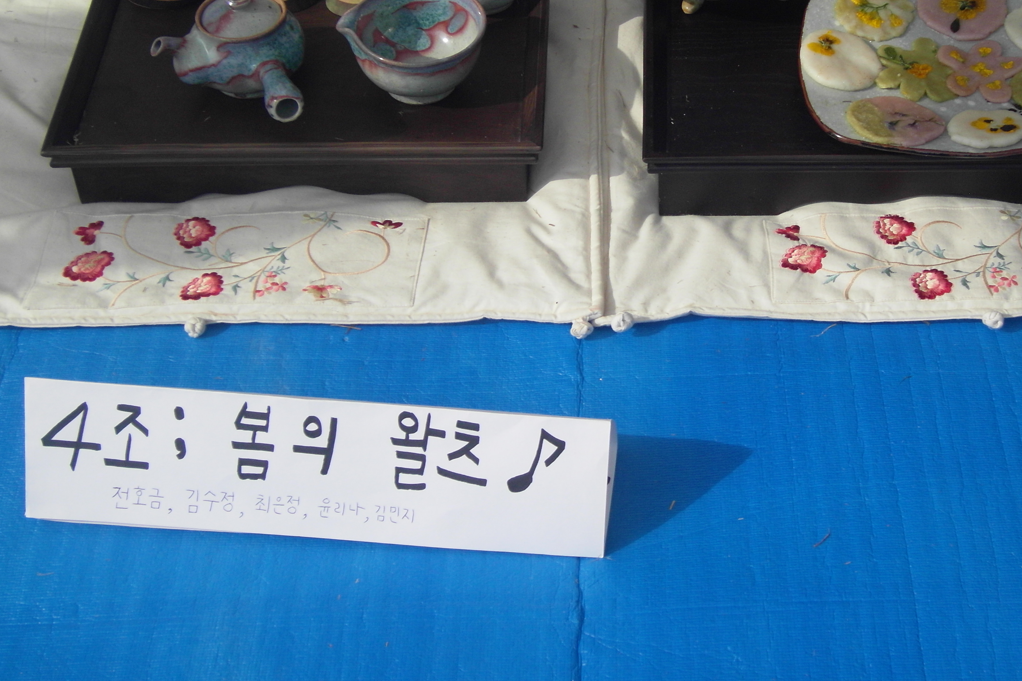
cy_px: 247
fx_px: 1873
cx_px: 641
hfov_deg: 30.4
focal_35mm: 66
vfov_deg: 20.6
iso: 80
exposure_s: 1/250
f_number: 9.1
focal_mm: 9.6
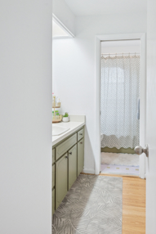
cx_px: 107
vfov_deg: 78.5
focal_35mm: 22
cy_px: 120
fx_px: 143
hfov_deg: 55.7
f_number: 9
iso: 400
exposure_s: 1/20
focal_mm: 14
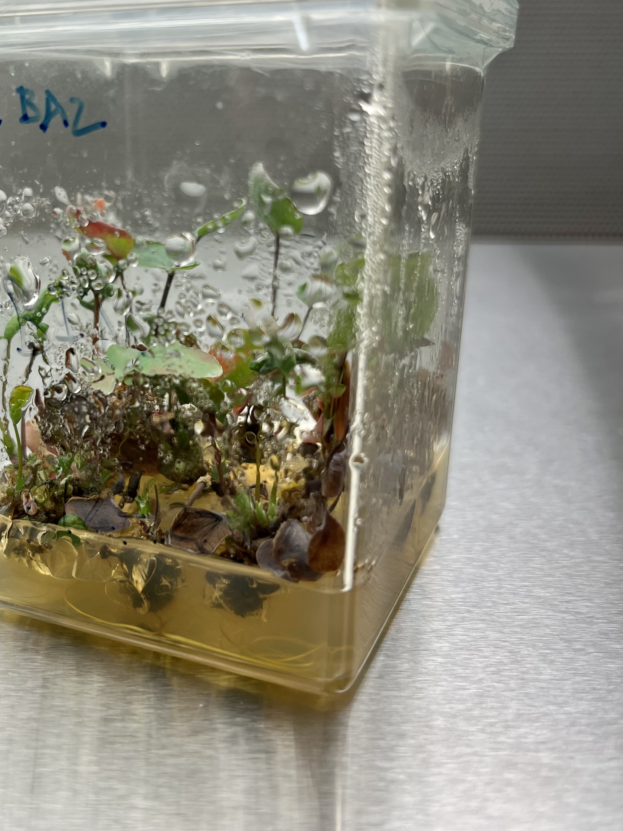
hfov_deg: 38.0
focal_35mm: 37
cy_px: 336
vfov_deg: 49.8
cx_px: 183
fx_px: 888
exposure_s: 1/117
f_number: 1.6
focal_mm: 5.1
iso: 32
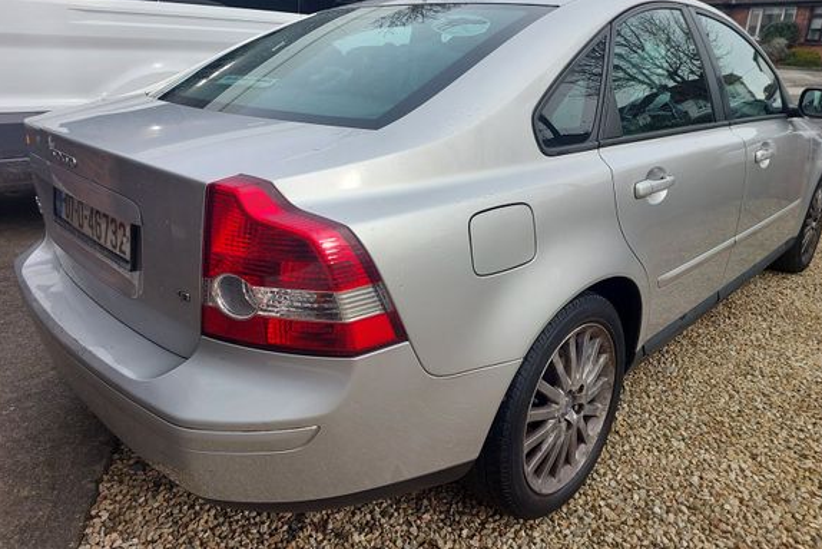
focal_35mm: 25
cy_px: 254
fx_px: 571
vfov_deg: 51.3
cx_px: 425
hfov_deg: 71.5
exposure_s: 1/324
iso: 25
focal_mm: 5.06
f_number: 1.8
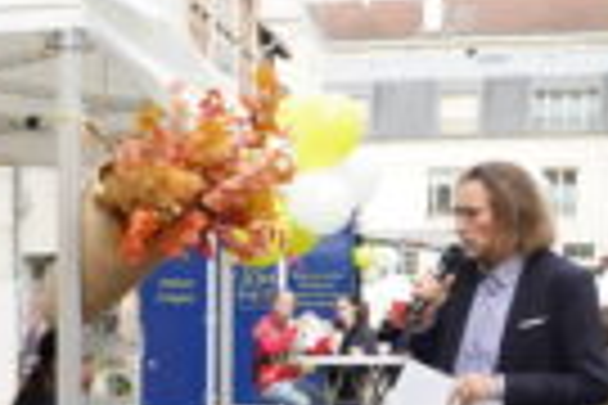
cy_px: 443
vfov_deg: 12.9
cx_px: -27
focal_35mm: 104
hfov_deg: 19.0
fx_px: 1756
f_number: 5.6
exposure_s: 1/8000
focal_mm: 35
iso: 16000
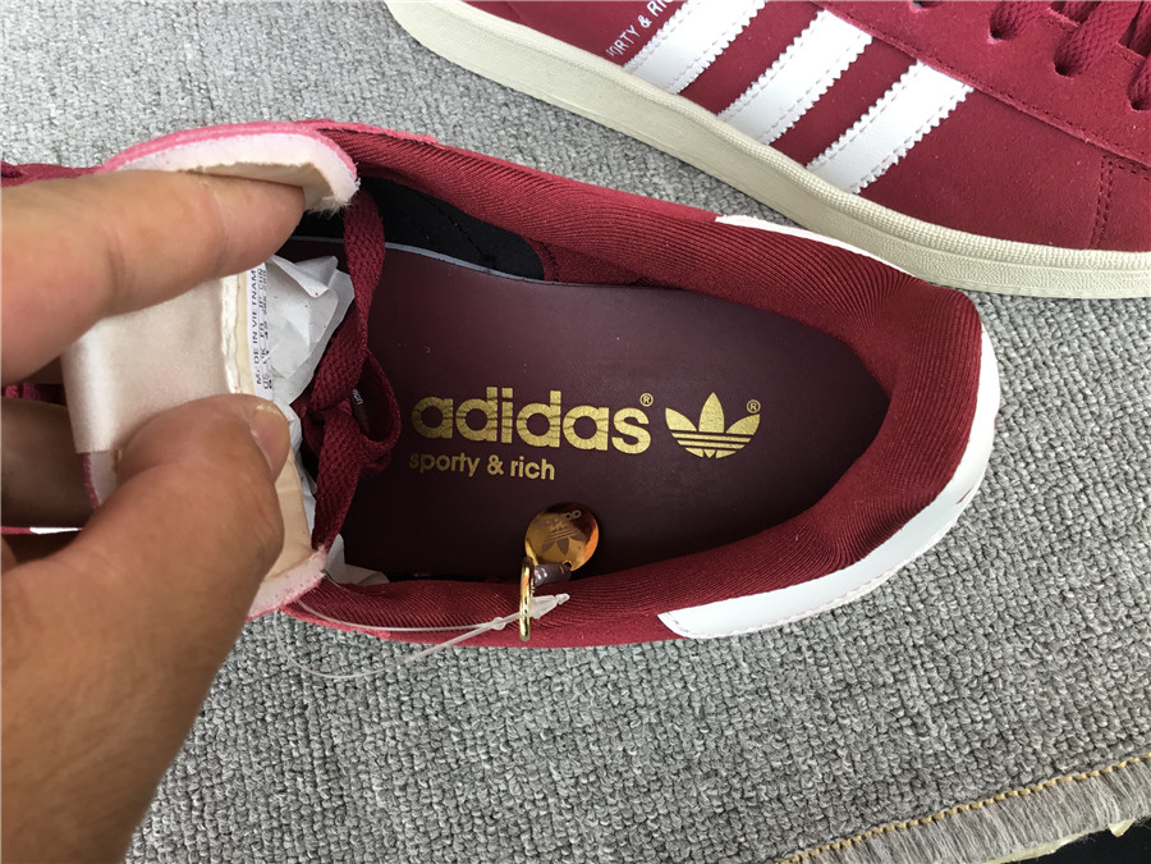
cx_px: 576
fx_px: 1031
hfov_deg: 58.4
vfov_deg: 45.4
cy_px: 432
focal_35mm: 31
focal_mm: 3.3
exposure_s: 1/120
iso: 40
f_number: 2.4
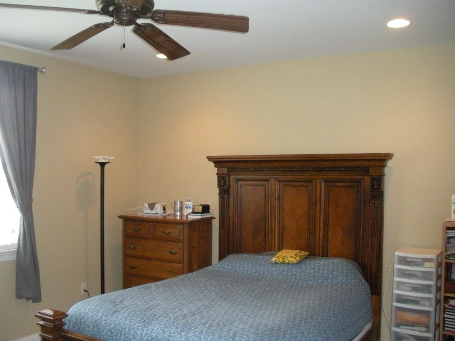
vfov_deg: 39.7
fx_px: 473
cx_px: 228
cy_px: 170
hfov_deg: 51.4
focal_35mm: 36
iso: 570
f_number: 3.5
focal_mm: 6.3
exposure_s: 1/60
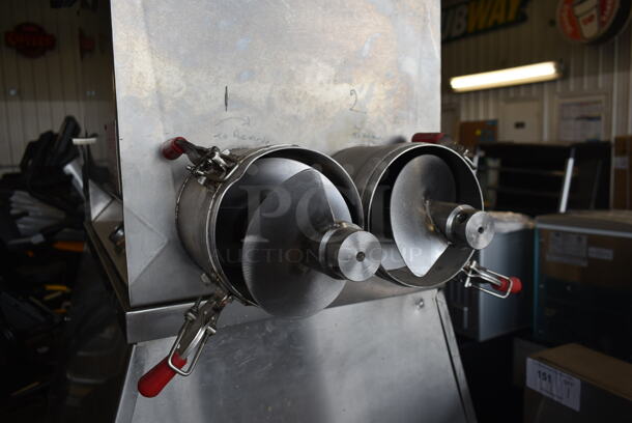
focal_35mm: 30
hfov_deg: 61.9
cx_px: 316
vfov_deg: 43.7
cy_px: 212
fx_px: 527
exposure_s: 1/100
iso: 100
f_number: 5
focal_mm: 20
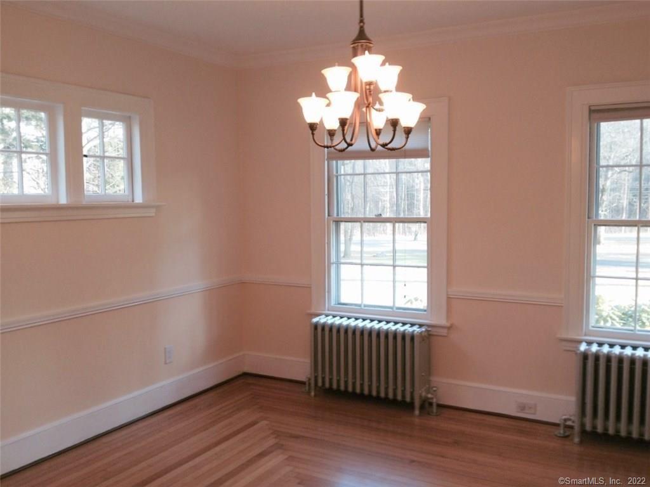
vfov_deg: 40.7
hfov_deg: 52.6
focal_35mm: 35
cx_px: 325
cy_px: 244
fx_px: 657
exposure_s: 1/60
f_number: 2.4
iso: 50
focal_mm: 4.28
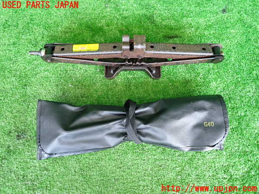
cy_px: 97
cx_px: 130
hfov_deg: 69.4
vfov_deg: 54.9
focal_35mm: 25
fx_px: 187
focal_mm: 4.5
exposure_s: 1/30
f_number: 2
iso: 250
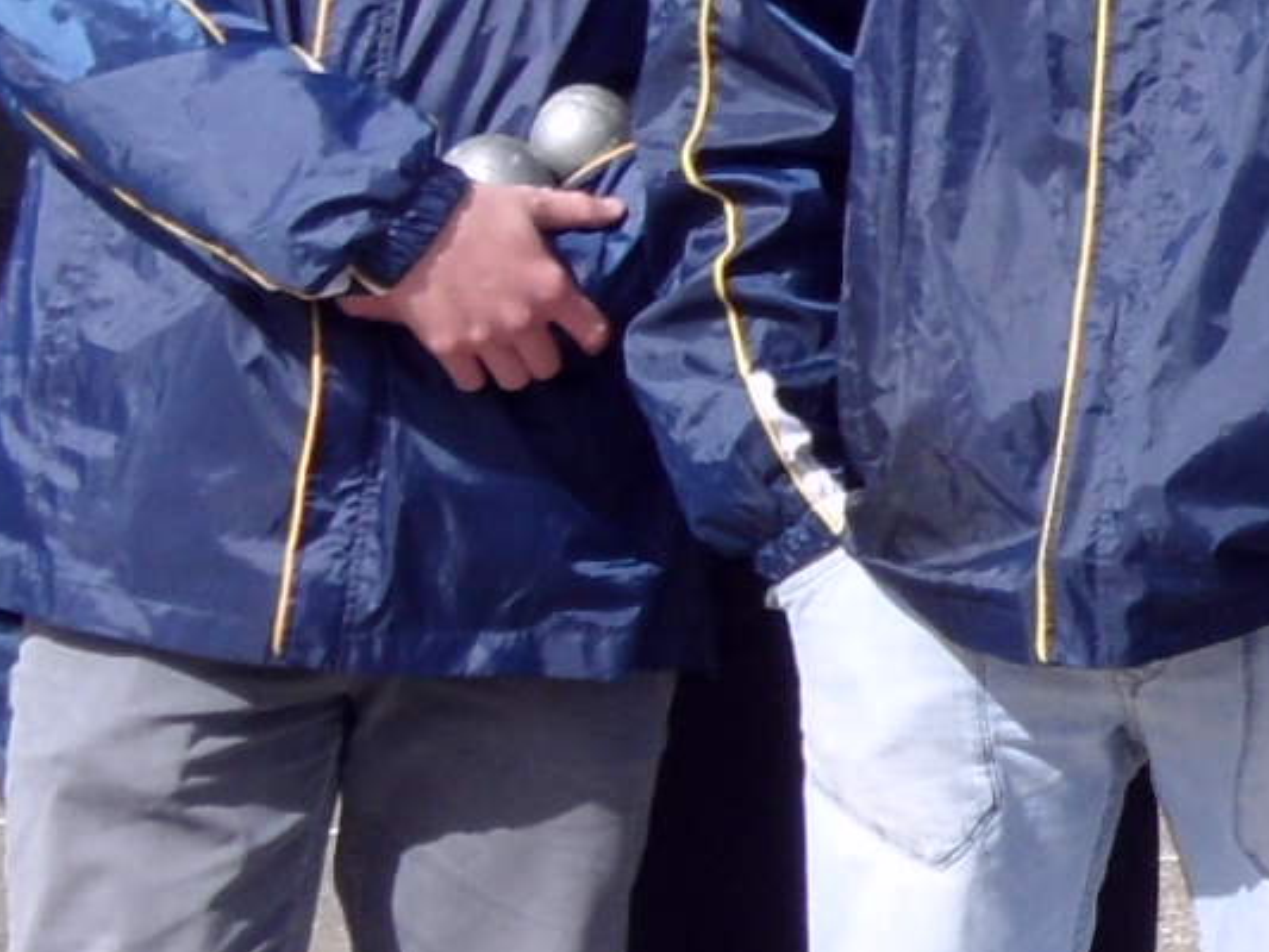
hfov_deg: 9.5
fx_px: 7040
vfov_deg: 7.7
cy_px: 397
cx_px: 2628
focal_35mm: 192
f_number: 3.6
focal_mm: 6.5
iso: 80
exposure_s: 1/500
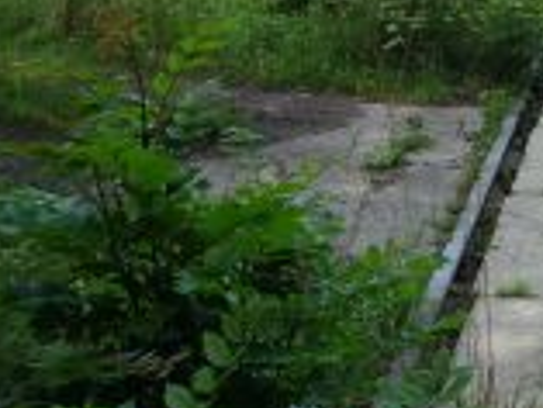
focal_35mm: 98
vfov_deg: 14.8
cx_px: 623
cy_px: -24
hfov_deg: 19.1
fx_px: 1538
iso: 100
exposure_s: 1/200
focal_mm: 5.2
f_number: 4
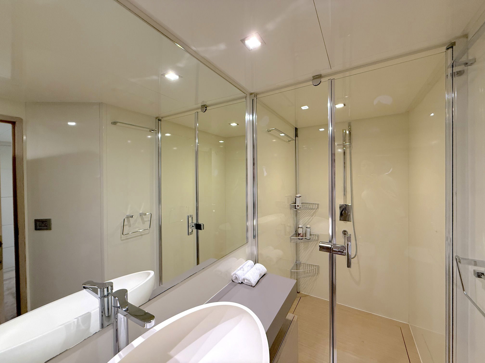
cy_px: 182
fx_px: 196
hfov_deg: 102.1
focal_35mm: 14
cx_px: 242
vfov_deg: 85.7
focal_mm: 2.22
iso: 320
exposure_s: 1/99
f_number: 2.2
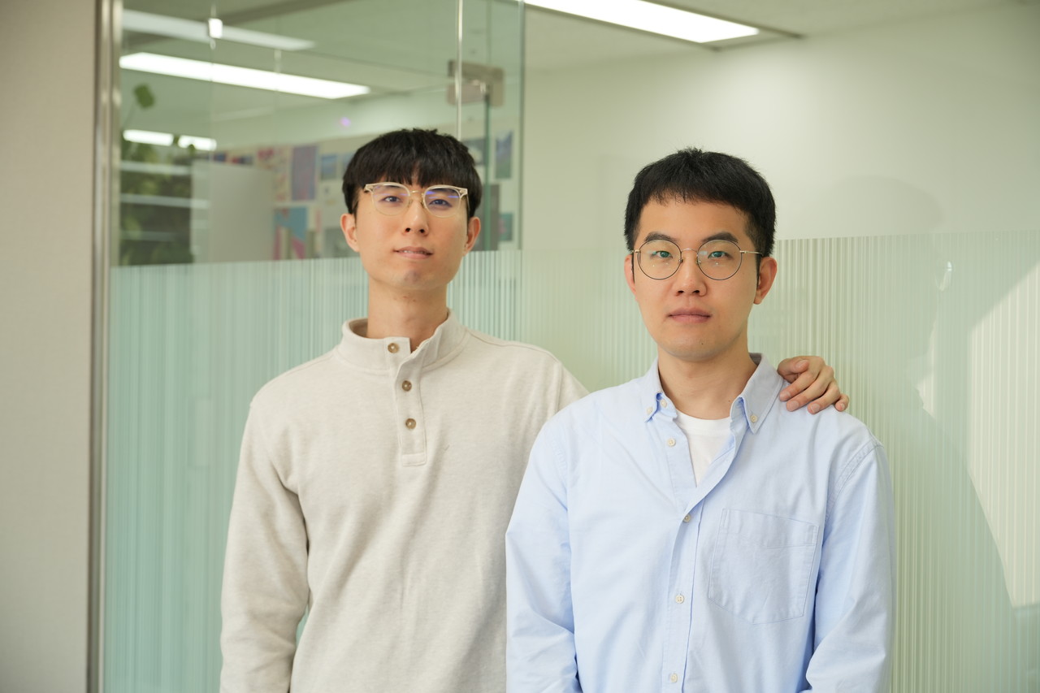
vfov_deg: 25.5
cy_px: 346
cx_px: 520
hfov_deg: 37.5
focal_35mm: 53
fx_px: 1531
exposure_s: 1/125
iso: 320
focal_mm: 53
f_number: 4
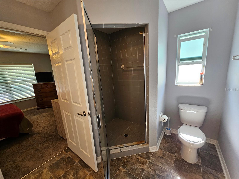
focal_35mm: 13
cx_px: 120
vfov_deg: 89.9
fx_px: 90
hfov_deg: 106.2
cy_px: 90
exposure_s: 1/60
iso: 100
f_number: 2.2
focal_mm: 2.2
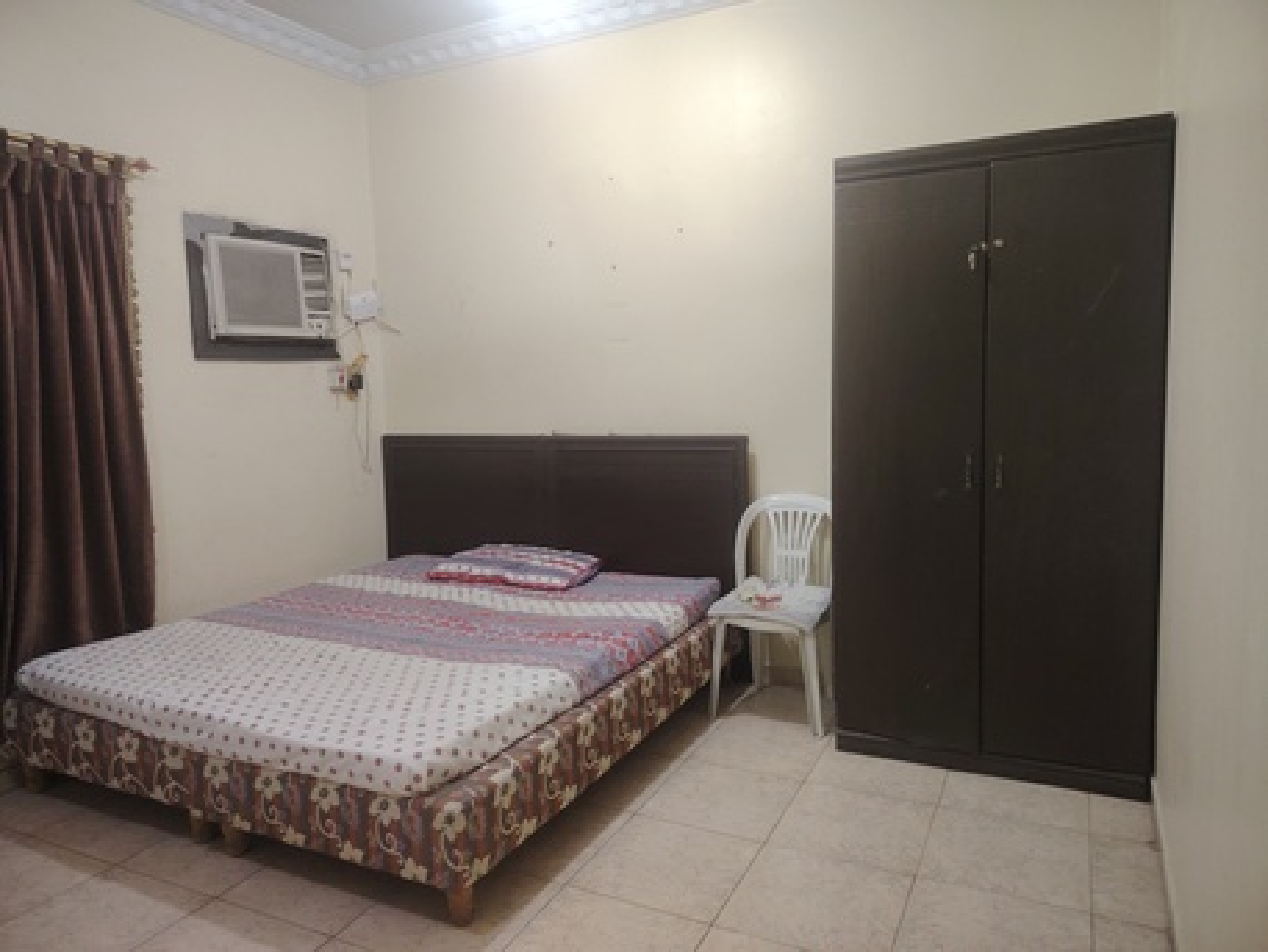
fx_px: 879
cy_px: 476
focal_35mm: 24
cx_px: 634
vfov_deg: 56.8
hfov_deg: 71.6
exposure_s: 1/30
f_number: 1.75
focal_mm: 5.25
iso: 625
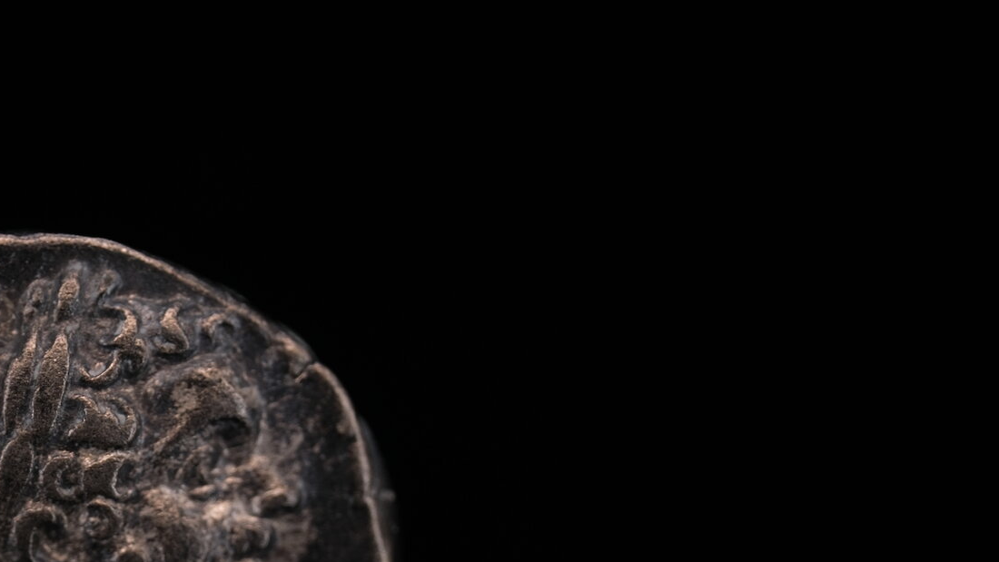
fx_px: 3179
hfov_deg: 17.4
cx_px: -32
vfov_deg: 10.0
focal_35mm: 120
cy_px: 615
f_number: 4
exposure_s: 1/180
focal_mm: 30
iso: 64
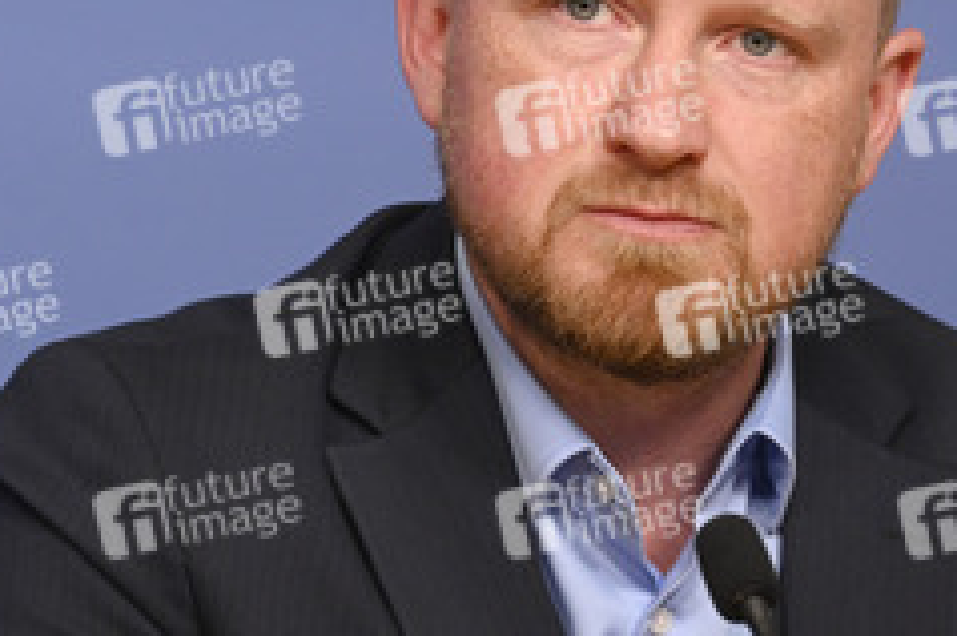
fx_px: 8814
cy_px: 209
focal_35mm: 332
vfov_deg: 4.1
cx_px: 653
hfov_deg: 6.2
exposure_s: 1/500
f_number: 6.3
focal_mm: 175
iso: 3200
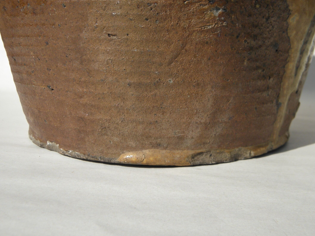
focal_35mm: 40
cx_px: 183
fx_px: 364
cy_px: 111
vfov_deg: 35.9
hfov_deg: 46.6
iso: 100
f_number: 7.2
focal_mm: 5.9
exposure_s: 1/400
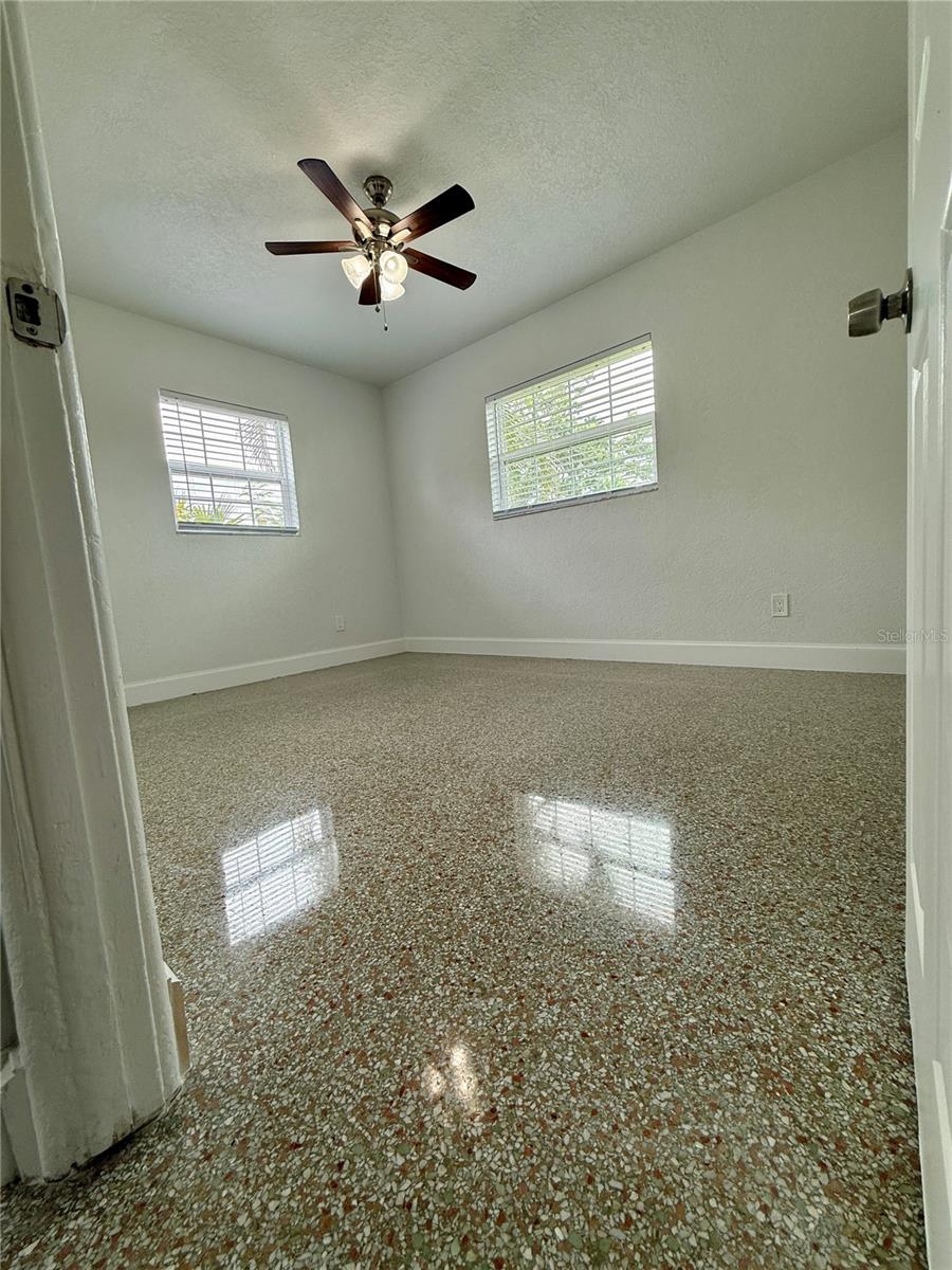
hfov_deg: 85.7
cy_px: 635
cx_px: 476
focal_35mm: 14
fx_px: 513
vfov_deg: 102.1
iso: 100
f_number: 2.2
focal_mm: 2.22
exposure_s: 1/120
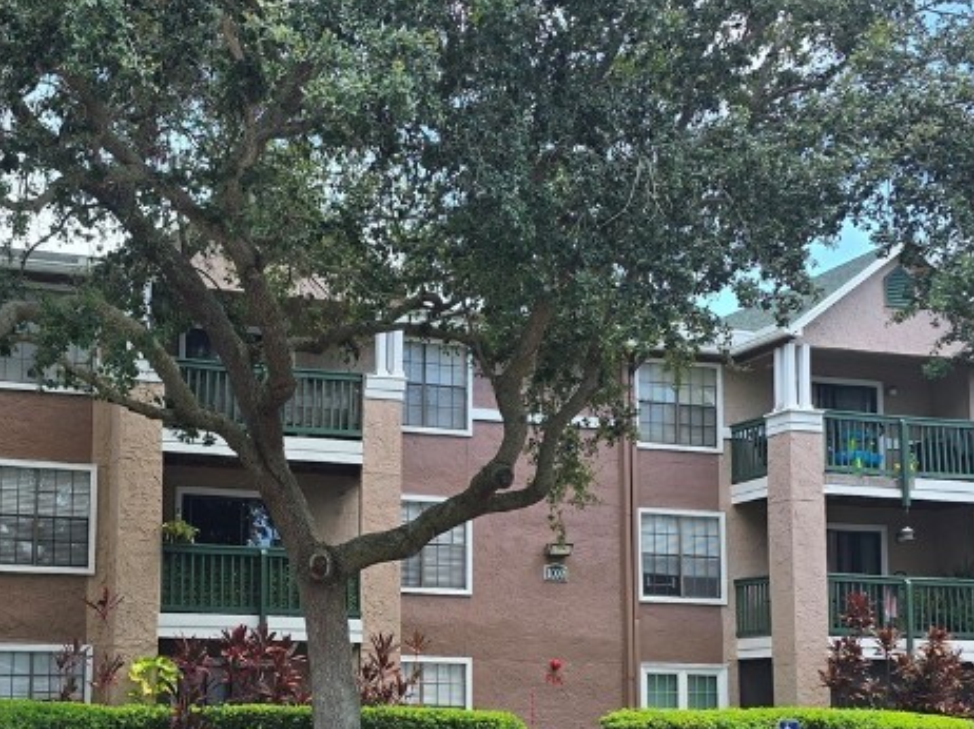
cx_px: 287
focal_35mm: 51
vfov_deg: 28.1
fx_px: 1434
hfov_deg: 36.9
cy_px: 552
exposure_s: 1/221
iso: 12
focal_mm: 6.3
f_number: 1.7
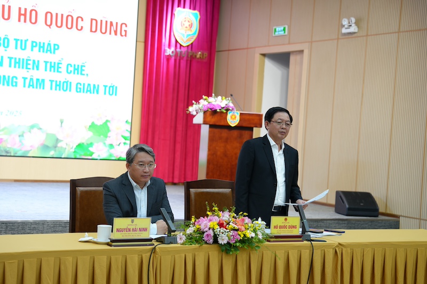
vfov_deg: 19.4
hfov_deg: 28.8
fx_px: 830
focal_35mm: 70
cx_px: 214
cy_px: 142
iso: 500
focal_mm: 70
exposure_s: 1/80
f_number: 3.5
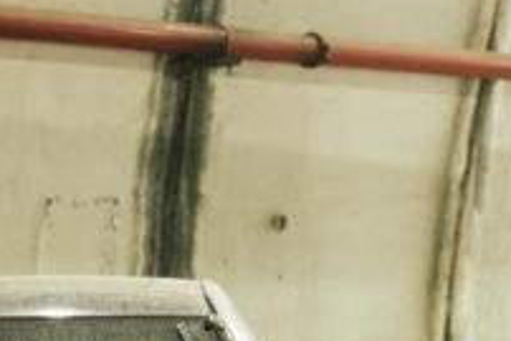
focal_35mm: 177
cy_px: 754
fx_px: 2514
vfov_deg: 7.4
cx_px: -86
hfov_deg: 11.4
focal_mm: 35
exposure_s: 1/100
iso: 800
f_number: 2.8
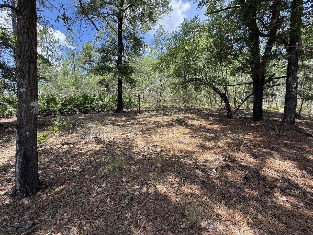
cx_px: 156
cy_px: 118
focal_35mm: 14
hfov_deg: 102.1
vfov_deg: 85.7
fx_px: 127
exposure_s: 1/351
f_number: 2.2
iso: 50
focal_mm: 2.22
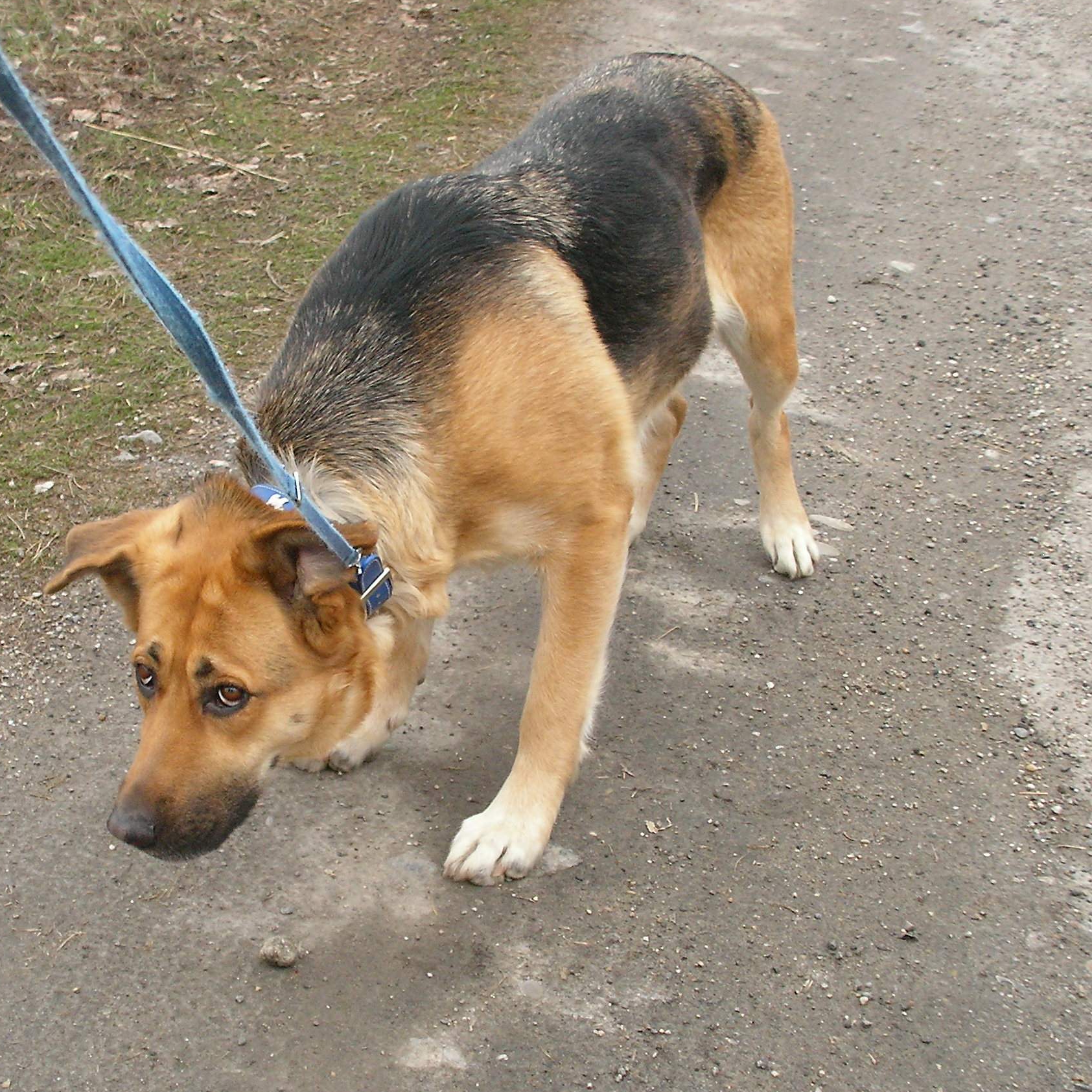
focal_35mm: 68
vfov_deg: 25.3
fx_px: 2427
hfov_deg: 25.2
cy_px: 601
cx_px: 377
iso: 100
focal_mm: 8.4
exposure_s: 1/98.6
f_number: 3.5
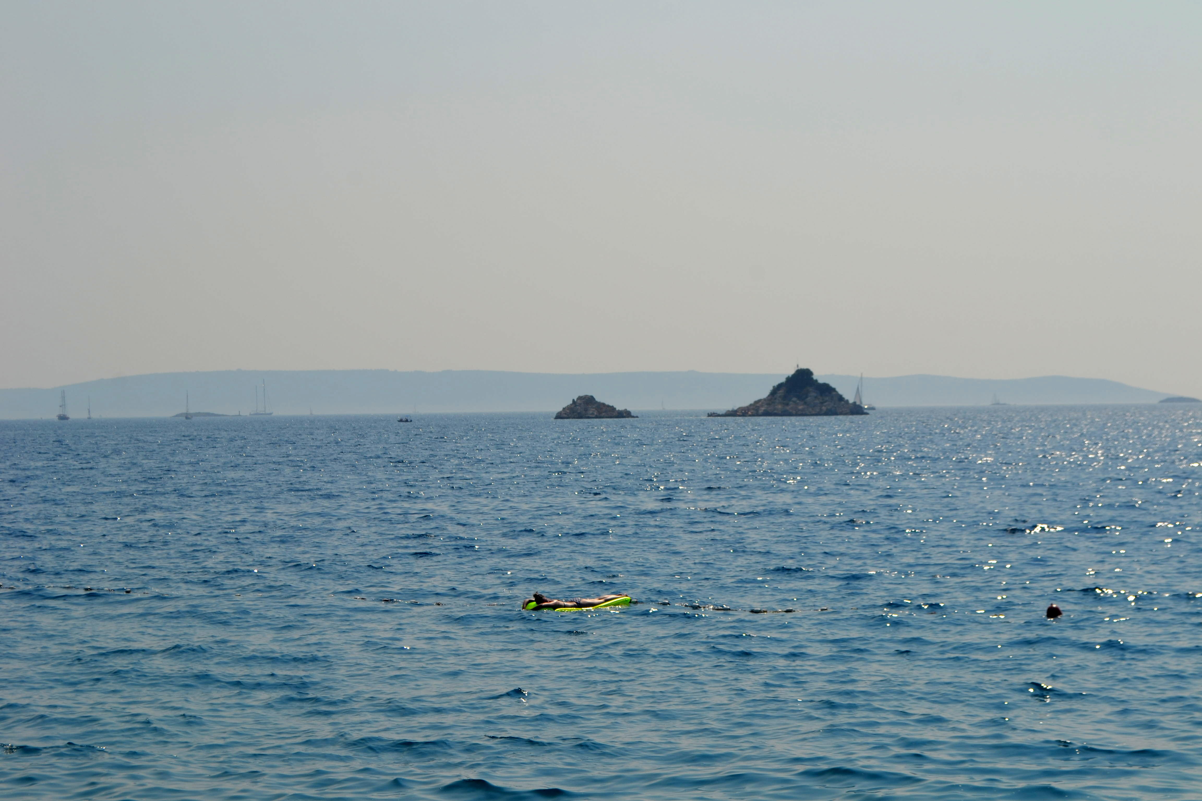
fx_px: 2754
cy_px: 400
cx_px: 601
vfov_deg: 16.6
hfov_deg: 24.6
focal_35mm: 82
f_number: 8
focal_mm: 55
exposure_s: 1/250
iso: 100
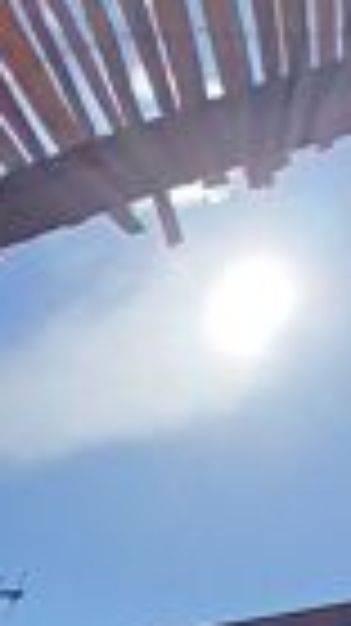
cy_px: 880
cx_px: -171
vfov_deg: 27.9
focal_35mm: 57
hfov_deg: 18.7
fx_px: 945
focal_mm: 1.4
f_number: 2.2
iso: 50
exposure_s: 1/2494
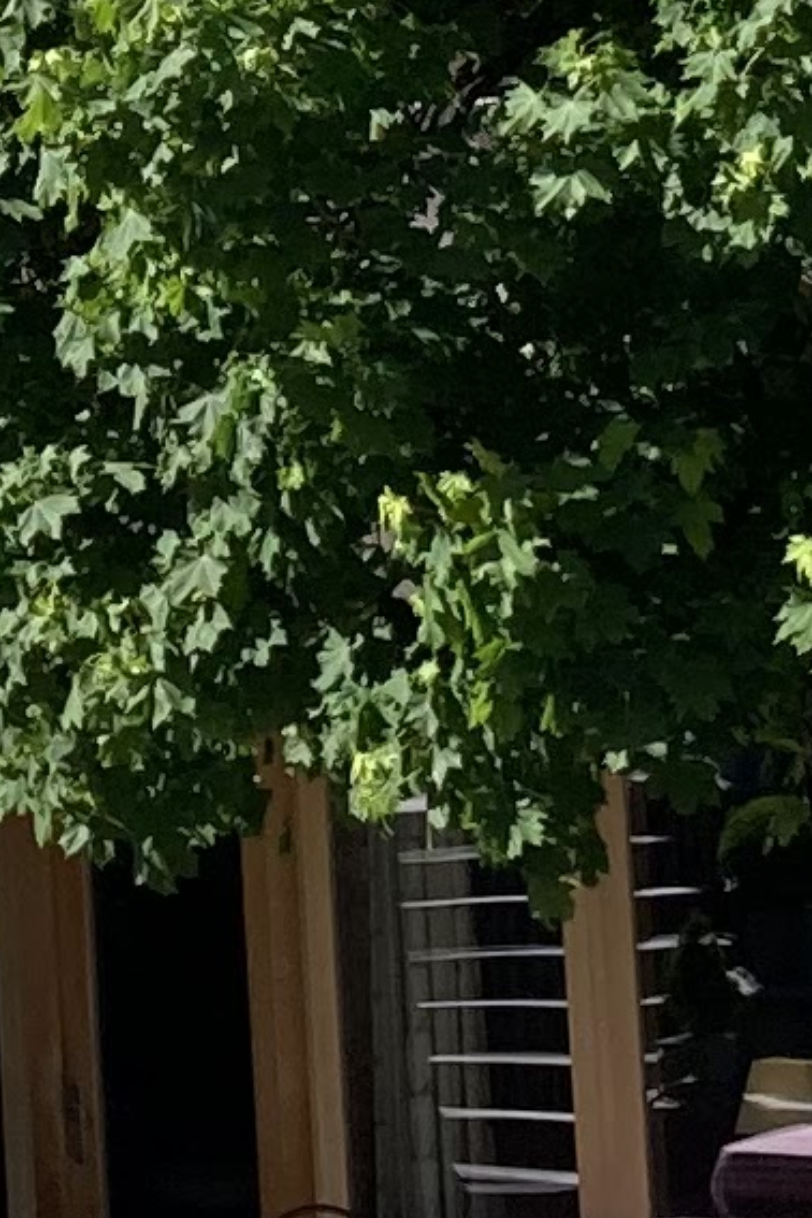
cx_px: -95
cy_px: -614
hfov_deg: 6.6
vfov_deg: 9.6
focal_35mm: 207
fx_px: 7003
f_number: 1.8
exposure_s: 1/1548
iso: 20
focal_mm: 3.99
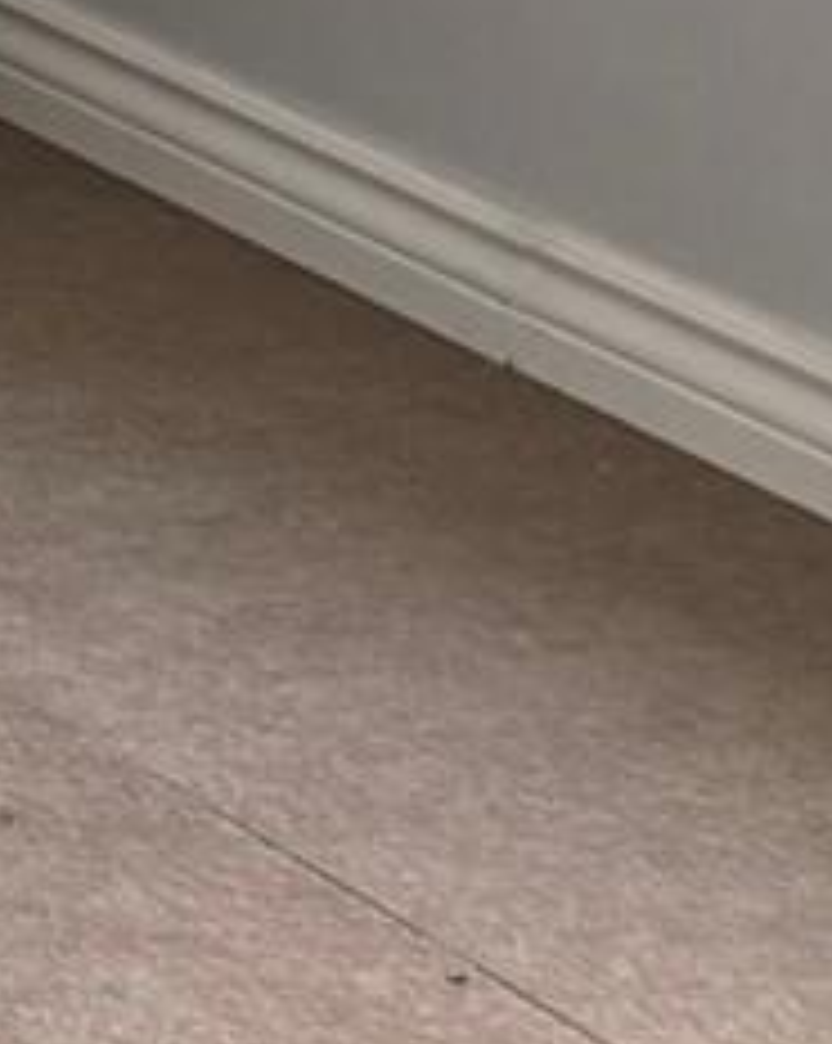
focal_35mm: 207
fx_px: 6384
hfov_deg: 5.4
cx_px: -3512
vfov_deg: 8.6
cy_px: -1418
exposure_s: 1/120
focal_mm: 6.76
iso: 160
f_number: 1.78
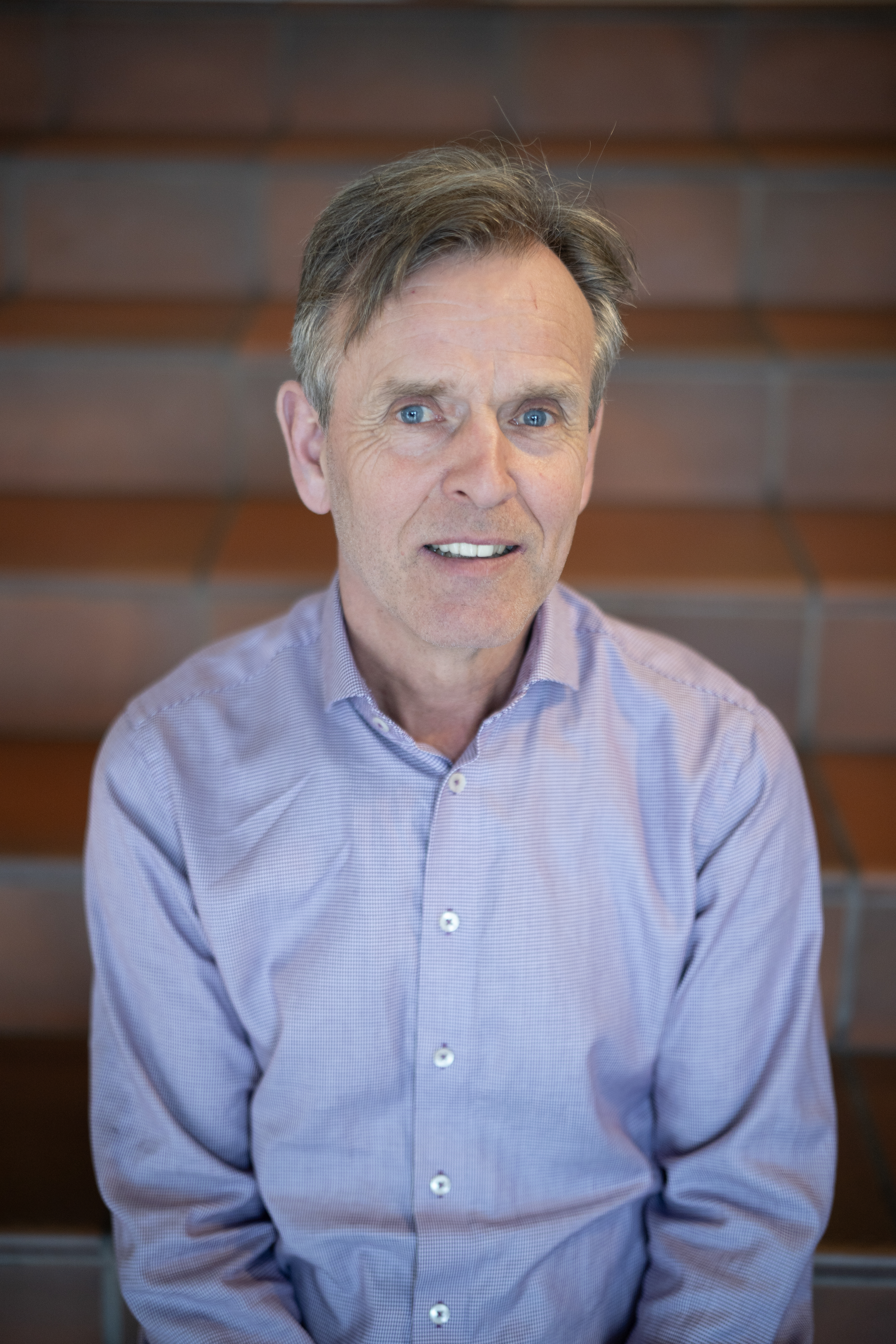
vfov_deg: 39.6
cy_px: 672
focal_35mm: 50
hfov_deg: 27.0
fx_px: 1867
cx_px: 448
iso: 400
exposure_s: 1/250
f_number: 1.4
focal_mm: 50
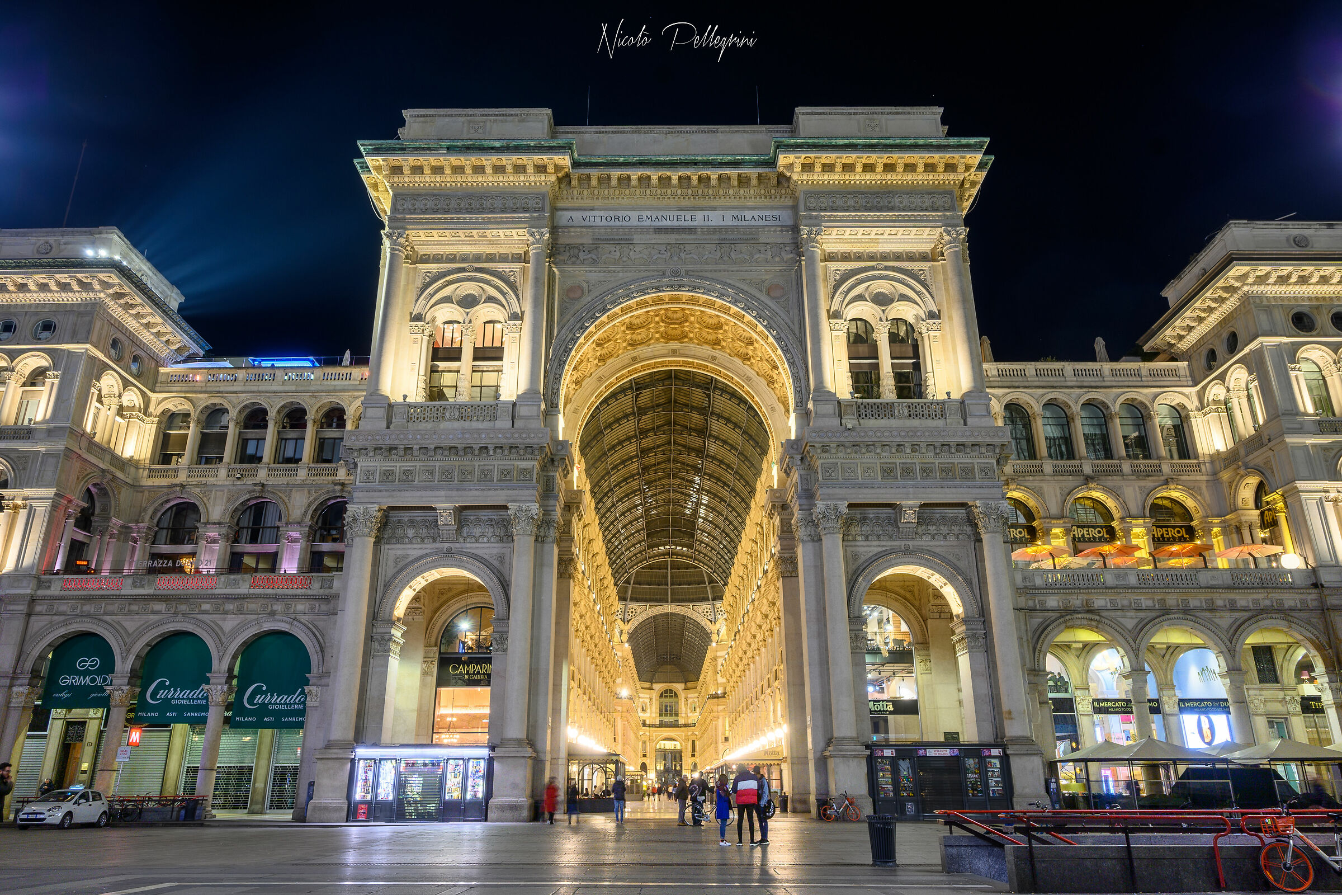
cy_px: 448
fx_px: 895
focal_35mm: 24
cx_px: 671
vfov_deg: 53.1
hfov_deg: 73.7
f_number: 8
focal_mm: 16
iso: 100
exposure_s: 1/1.67
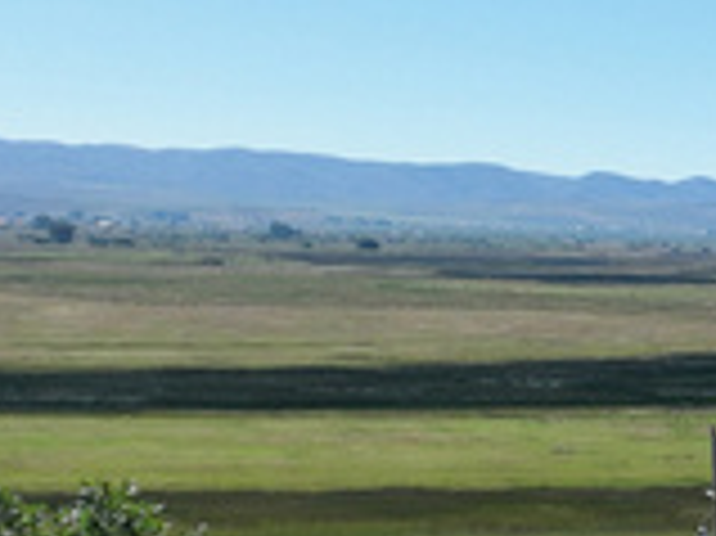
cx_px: 1211
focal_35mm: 155
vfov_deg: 9.4
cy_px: 678
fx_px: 3204
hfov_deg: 11.9
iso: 120
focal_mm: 12.29
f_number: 2.8
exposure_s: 1/2000
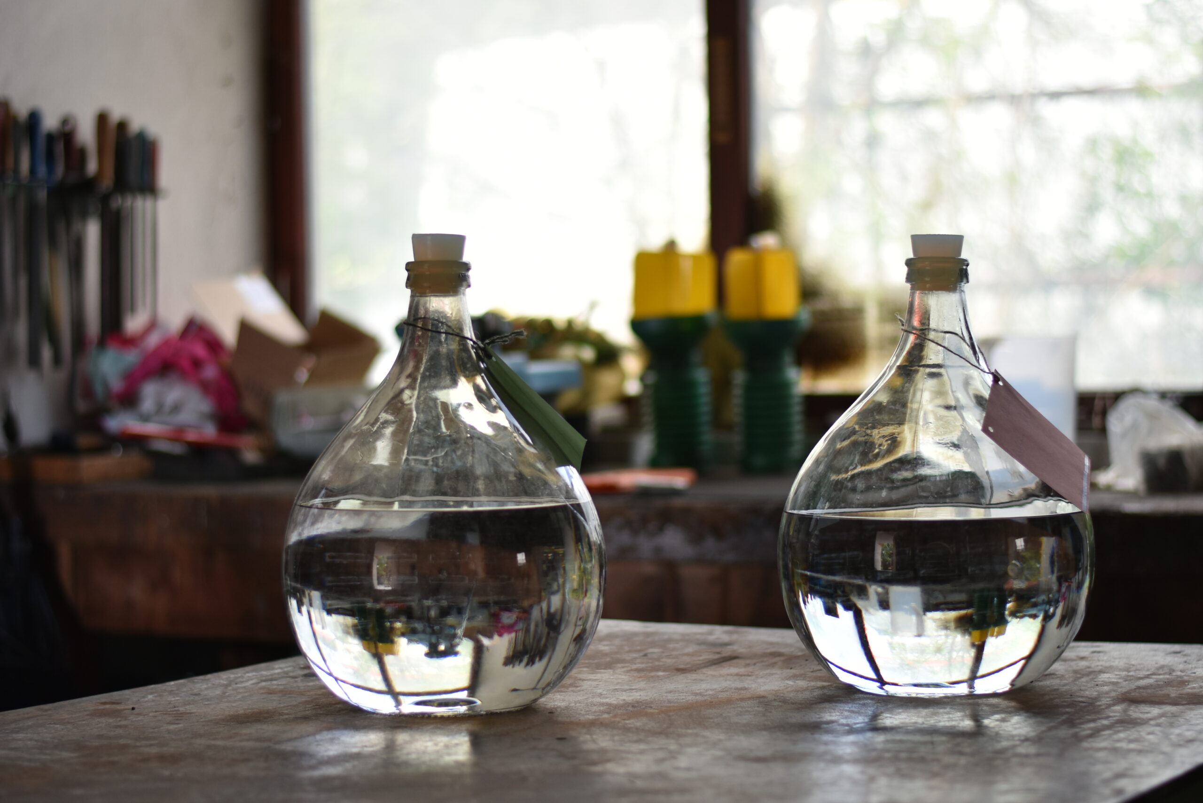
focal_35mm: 75
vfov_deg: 18.2
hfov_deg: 27.0
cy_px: 402
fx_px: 2507
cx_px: 602
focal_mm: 50
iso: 200
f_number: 1.8
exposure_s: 1/400
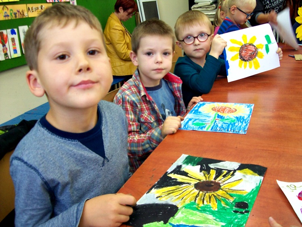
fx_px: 314
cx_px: 151
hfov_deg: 51.4
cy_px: 114
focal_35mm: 36
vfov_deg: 39.7
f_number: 2.7
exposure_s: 1/30
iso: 90
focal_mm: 6
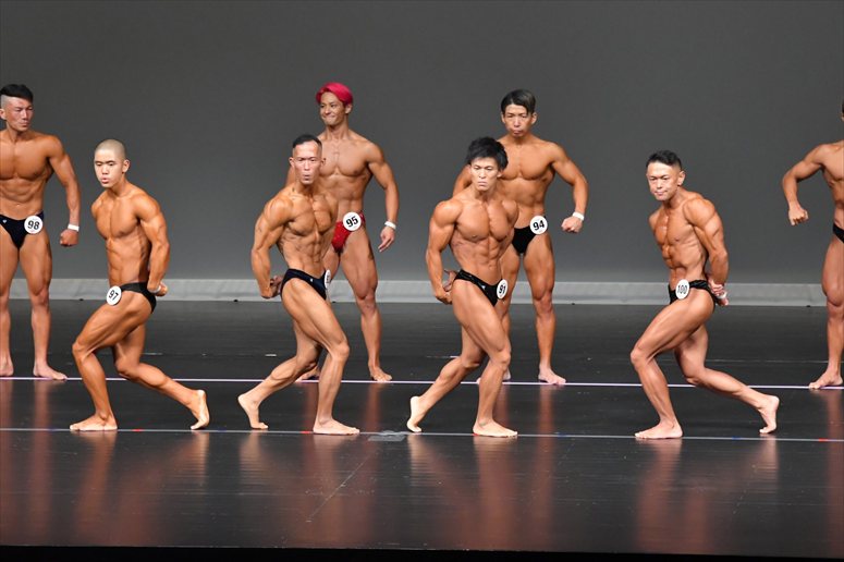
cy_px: 281
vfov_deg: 5.7
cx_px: 422
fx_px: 5624
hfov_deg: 8.6
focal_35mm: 240
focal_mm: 160
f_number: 5.6
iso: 5000
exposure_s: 1/400
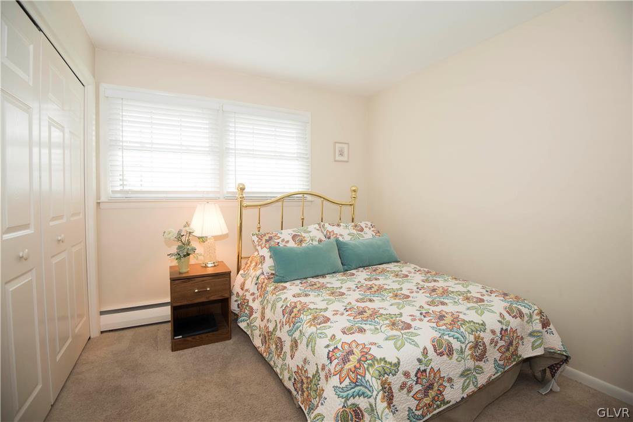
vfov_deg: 73.8
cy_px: 211
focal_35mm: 16
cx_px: 316
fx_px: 281
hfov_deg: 96.7
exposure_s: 1/60
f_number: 5.6
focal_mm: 16
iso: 640
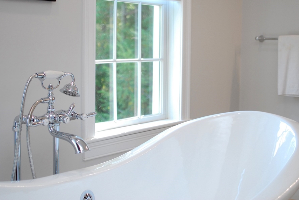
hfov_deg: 33.0
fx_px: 504
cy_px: 88
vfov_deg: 22.5
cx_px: 142
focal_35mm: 61
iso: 500
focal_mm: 35
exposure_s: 1/250
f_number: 2.5
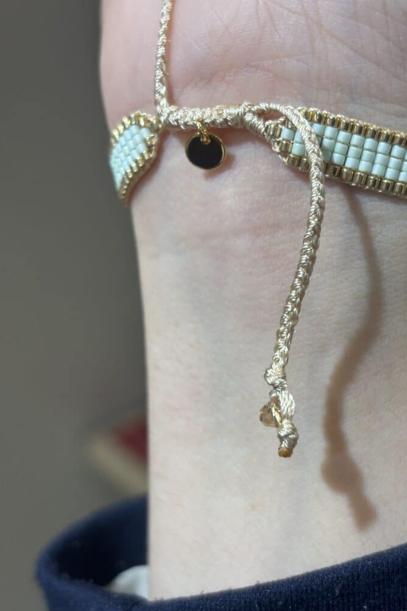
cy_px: 306
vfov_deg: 36.3
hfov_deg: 24.6
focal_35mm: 55
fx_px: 933
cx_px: 229
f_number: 1.6
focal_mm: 5.96
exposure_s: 1/100
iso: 50
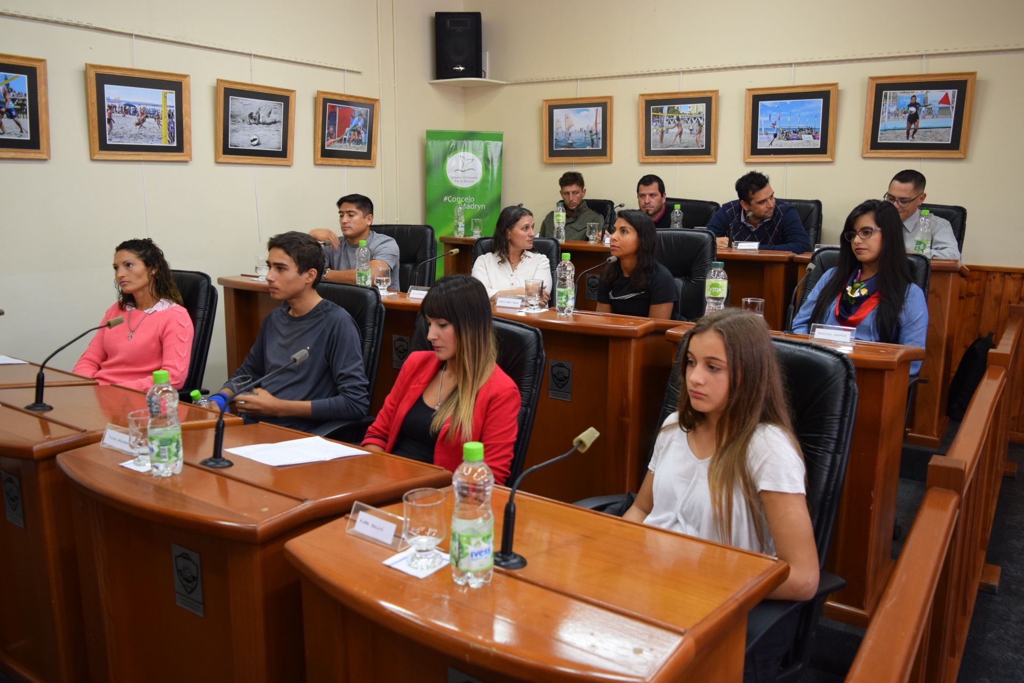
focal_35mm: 27
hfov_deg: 67.4
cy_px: 342
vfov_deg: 47.9
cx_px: 512
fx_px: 768
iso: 720
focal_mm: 18
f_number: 4
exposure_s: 1/60
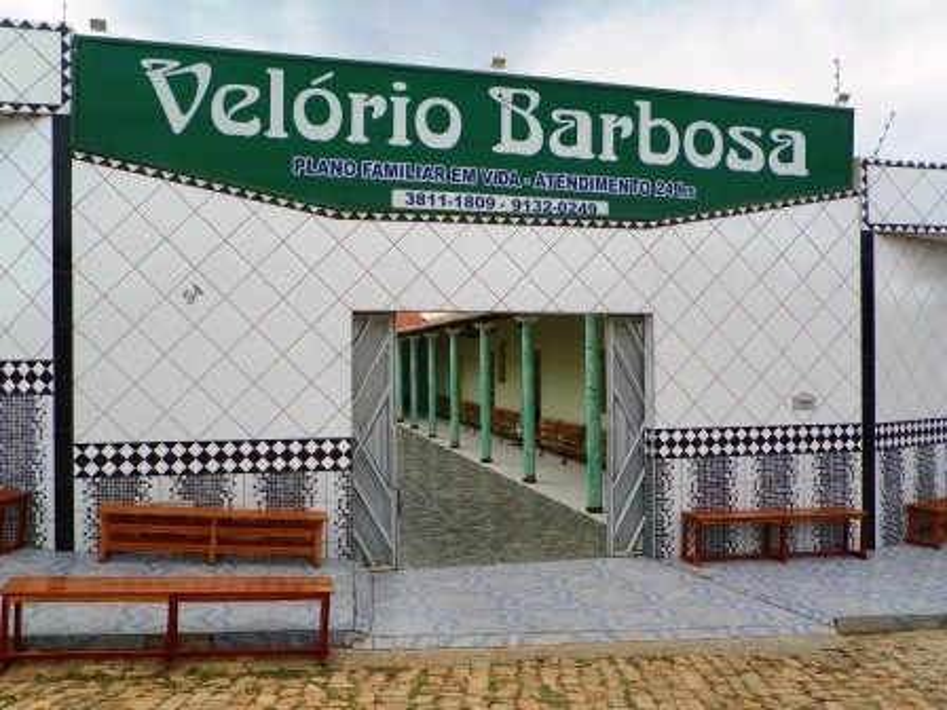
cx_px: 474
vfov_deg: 42.9
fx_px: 903
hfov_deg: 55.4
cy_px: 355
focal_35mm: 33
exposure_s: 1/125
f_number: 3.5
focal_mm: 5.9
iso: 64
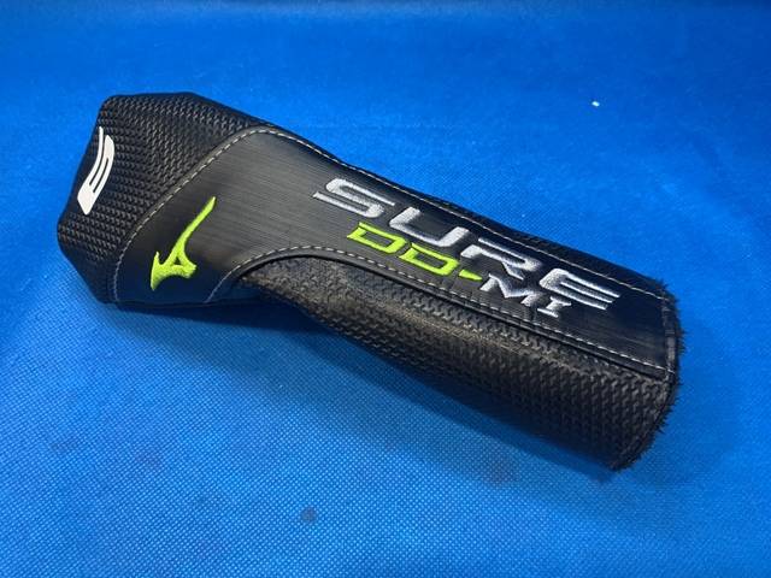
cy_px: 289
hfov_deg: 67.3
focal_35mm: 26
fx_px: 579
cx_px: 386
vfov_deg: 53.1
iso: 125
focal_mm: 4.25
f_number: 1.8
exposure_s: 1/60
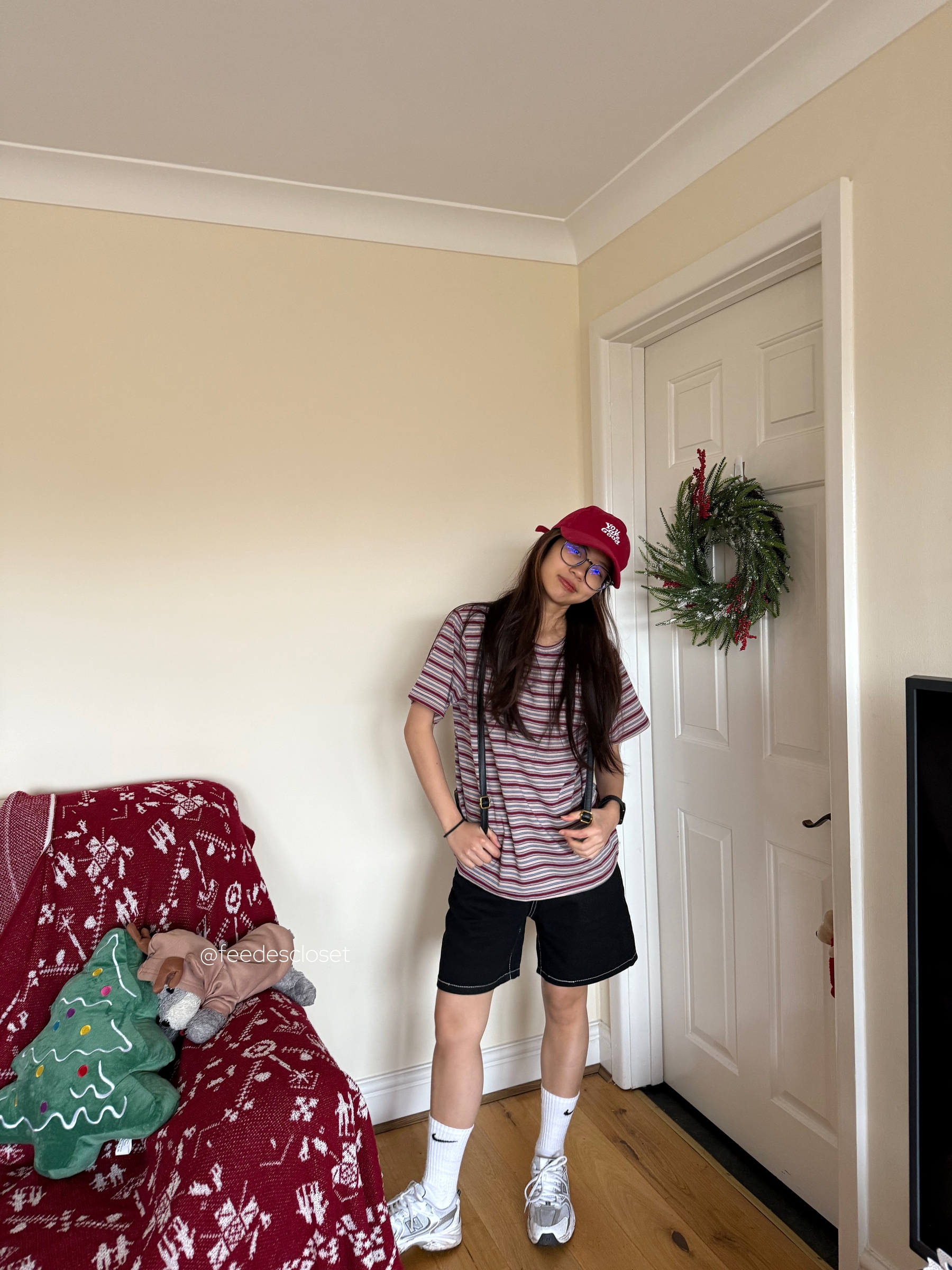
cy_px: 635
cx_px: 476
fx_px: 880
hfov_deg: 56.8
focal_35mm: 24
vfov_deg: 71.6
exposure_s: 1/60
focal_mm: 6.76
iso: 250
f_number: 1.78
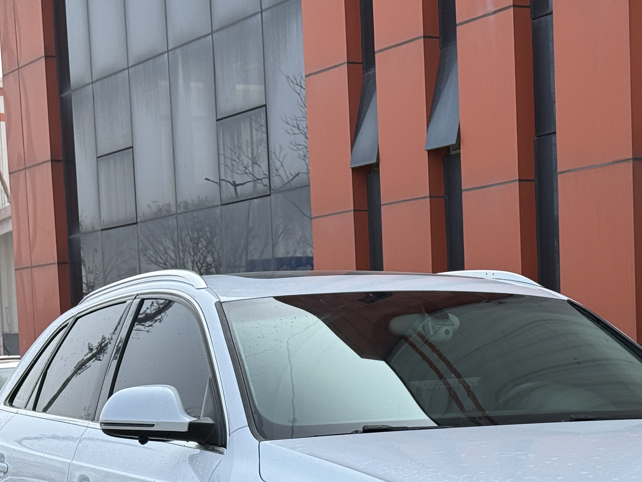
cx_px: 464
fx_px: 1855
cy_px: 496
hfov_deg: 19.5
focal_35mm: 100
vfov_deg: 14.5
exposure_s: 1/2976
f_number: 1.78
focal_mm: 6.76
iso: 64
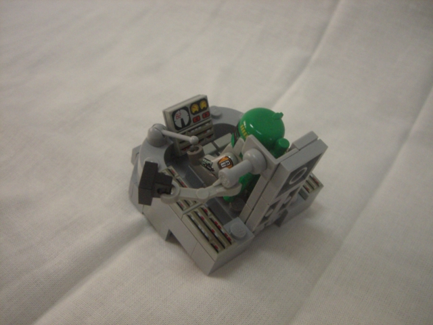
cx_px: 216
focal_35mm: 38
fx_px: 475
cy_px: 162
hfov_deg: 49.0
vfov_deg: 37.7
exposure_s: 1/60
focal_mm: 6.2
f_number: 2.7
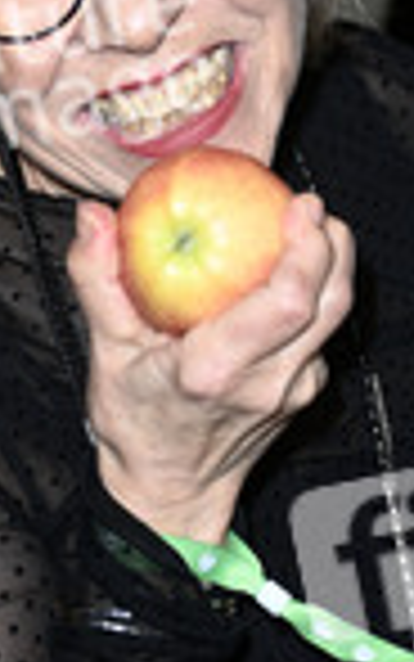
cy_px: 311
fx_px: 4887
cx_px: 112
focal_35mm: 271
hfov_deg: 4.8
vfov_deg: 7.7
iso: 500
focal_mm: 98
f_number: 5.3
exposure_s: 1/250
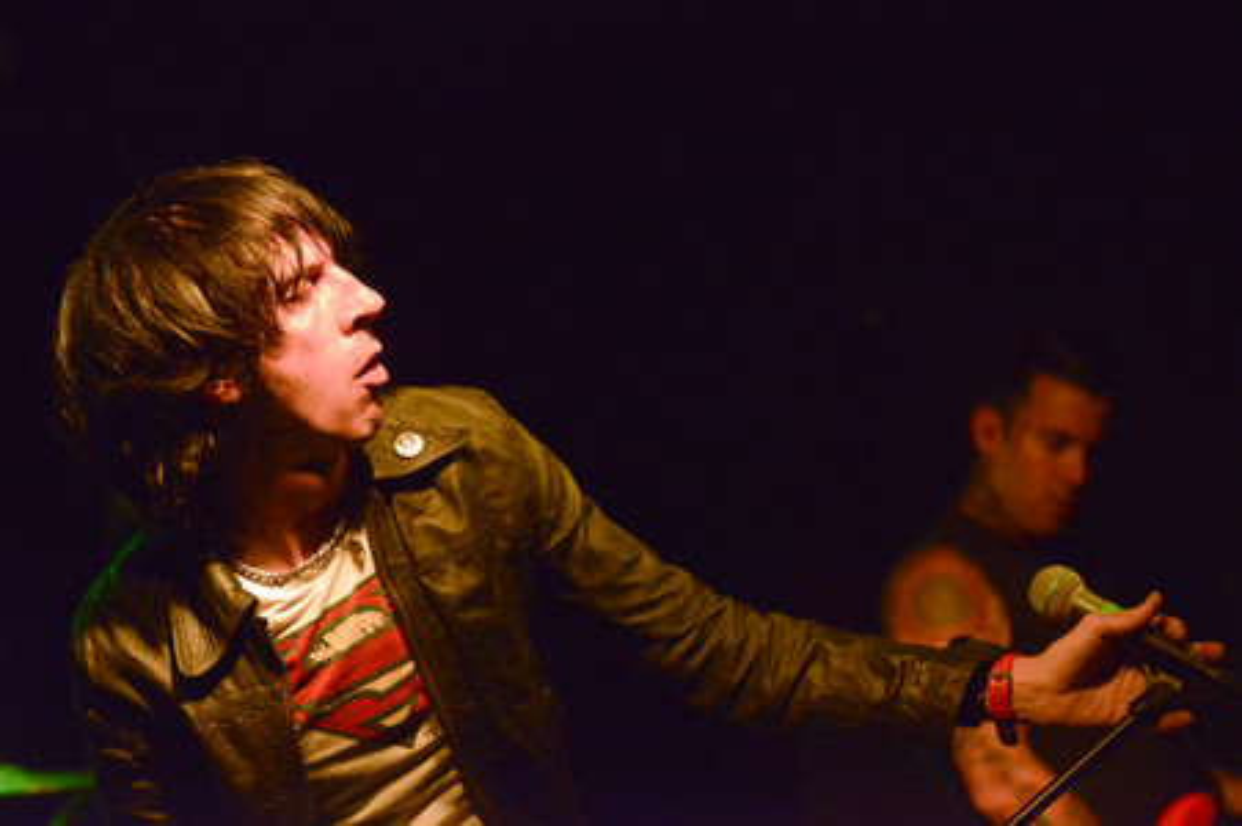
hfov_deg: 28.9
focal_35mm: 70
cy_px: 413
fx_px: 2413
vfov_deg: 19.4
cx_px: 621
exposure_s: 1/250
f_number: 2.8
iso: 6400
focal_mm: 70
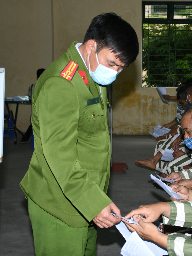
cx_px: 171
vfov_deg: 23.6
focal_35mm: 83
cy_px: 127
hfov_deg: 17.5
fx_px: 614
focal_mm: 38
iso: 320
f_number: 4.5
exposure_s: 1/200
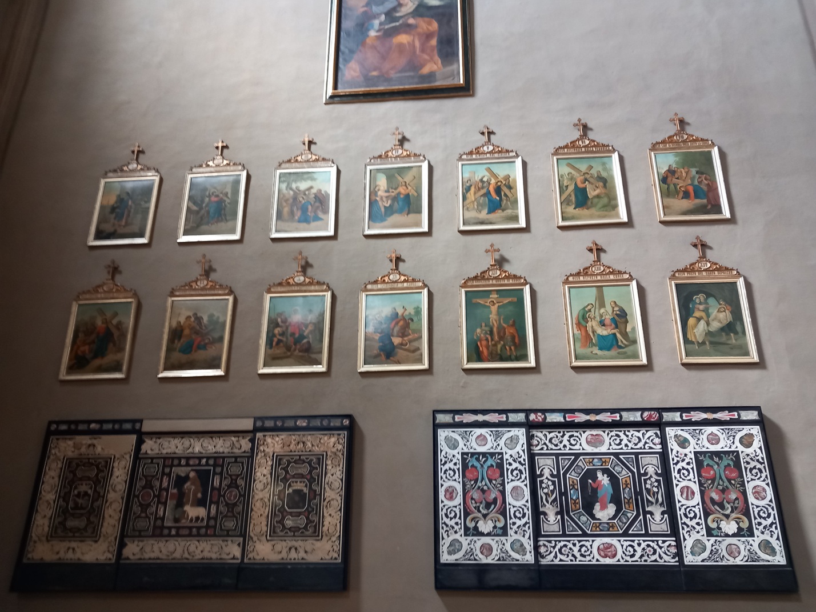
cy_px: 306
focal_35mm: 27
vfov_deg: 51.4
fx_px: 636
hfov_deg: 65.3
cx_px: 408
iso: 320
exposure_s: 1/25
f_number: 1.8
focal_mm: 4
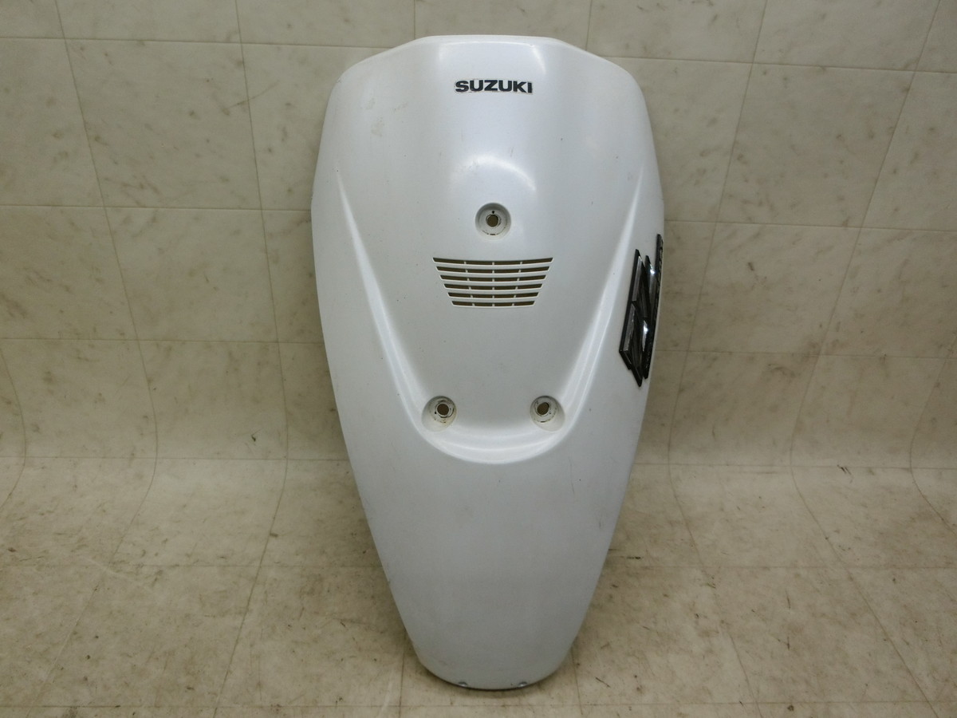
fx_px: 691
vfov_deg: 54.9
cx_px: 478
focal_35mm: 25
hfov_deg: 69.4
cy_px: 359
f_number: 3.5
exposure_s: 1/125
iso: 160
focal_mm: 4.5
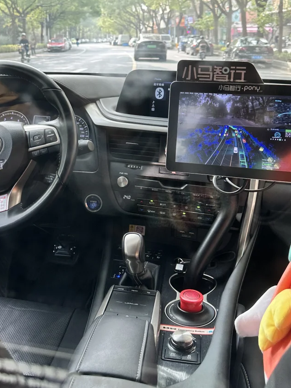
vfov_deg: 45.0
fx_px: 460
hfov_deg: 35.0
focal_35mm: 41
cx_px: 111
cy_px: 127
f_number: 1.78
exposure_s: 1/121
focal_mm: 6.86
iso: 80
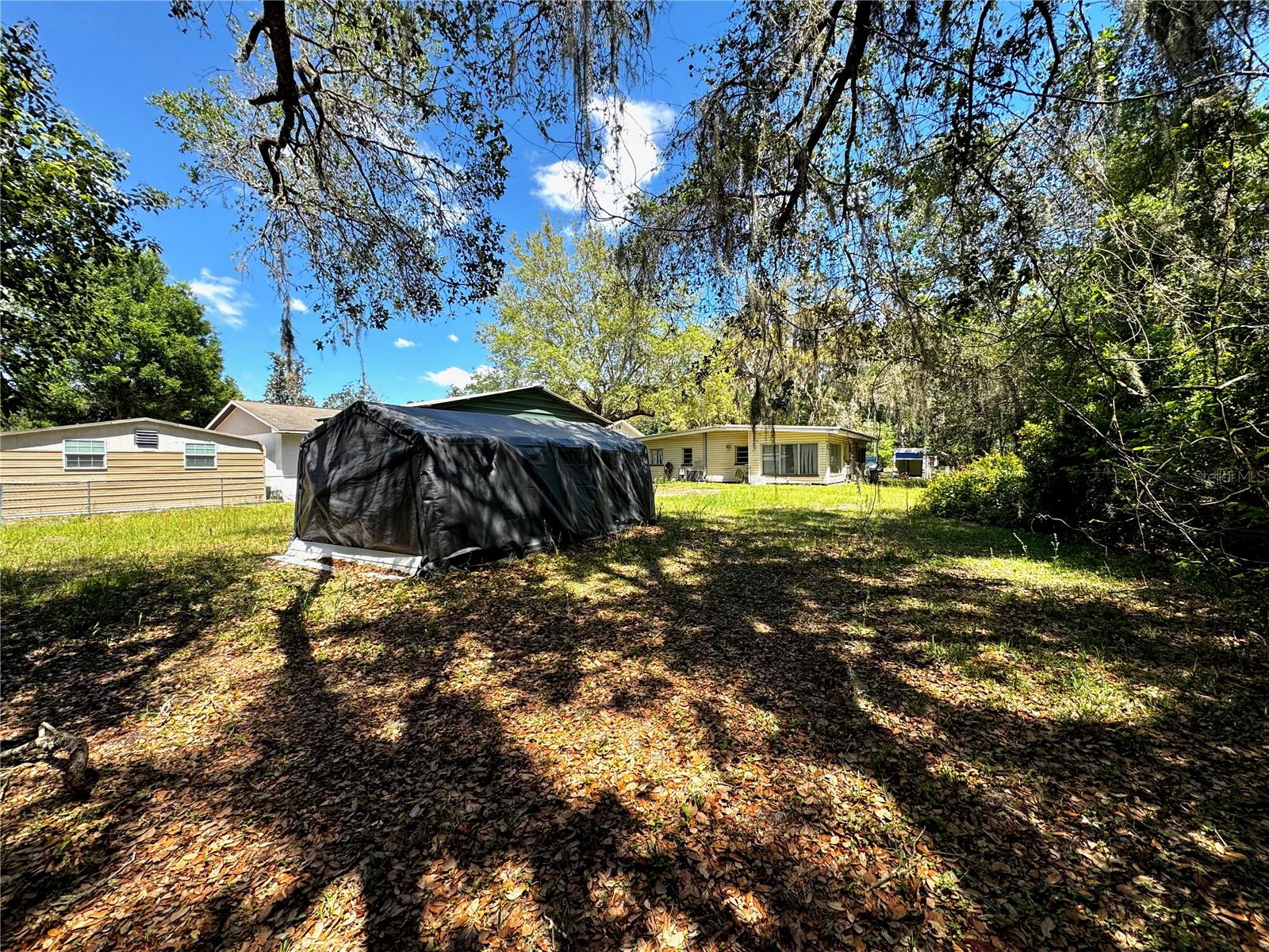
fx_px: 513
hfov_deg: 102.1
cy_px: 476
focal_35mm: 14
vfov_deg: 85.7
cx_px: 634
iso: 40
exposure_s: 1/561
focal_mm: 2.22
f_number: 2.2
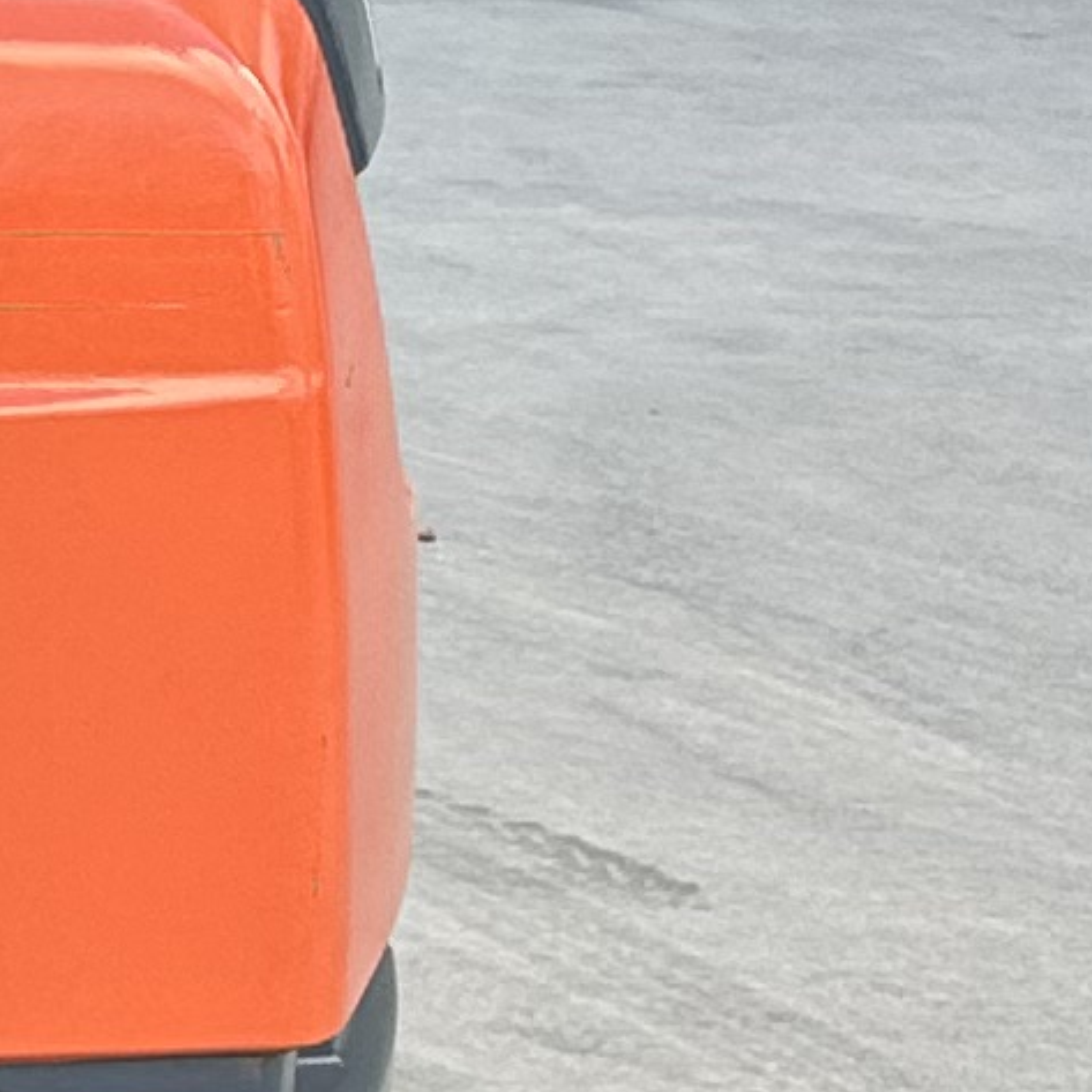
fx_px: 6460
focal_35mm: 181
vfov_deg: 9.6
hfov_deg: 7.7
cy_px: 42
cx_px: -2717
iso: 80
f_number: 1.78
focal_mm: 6.86
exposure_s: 1/541
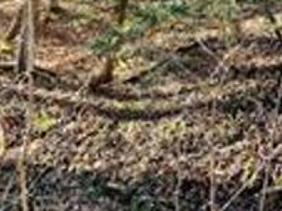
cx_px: 235
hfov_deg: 27.9
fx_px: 554
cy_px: 4
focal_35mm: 68
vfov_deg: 20.9
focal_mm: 4.2
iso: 32
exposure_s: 1/183
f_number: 1.6
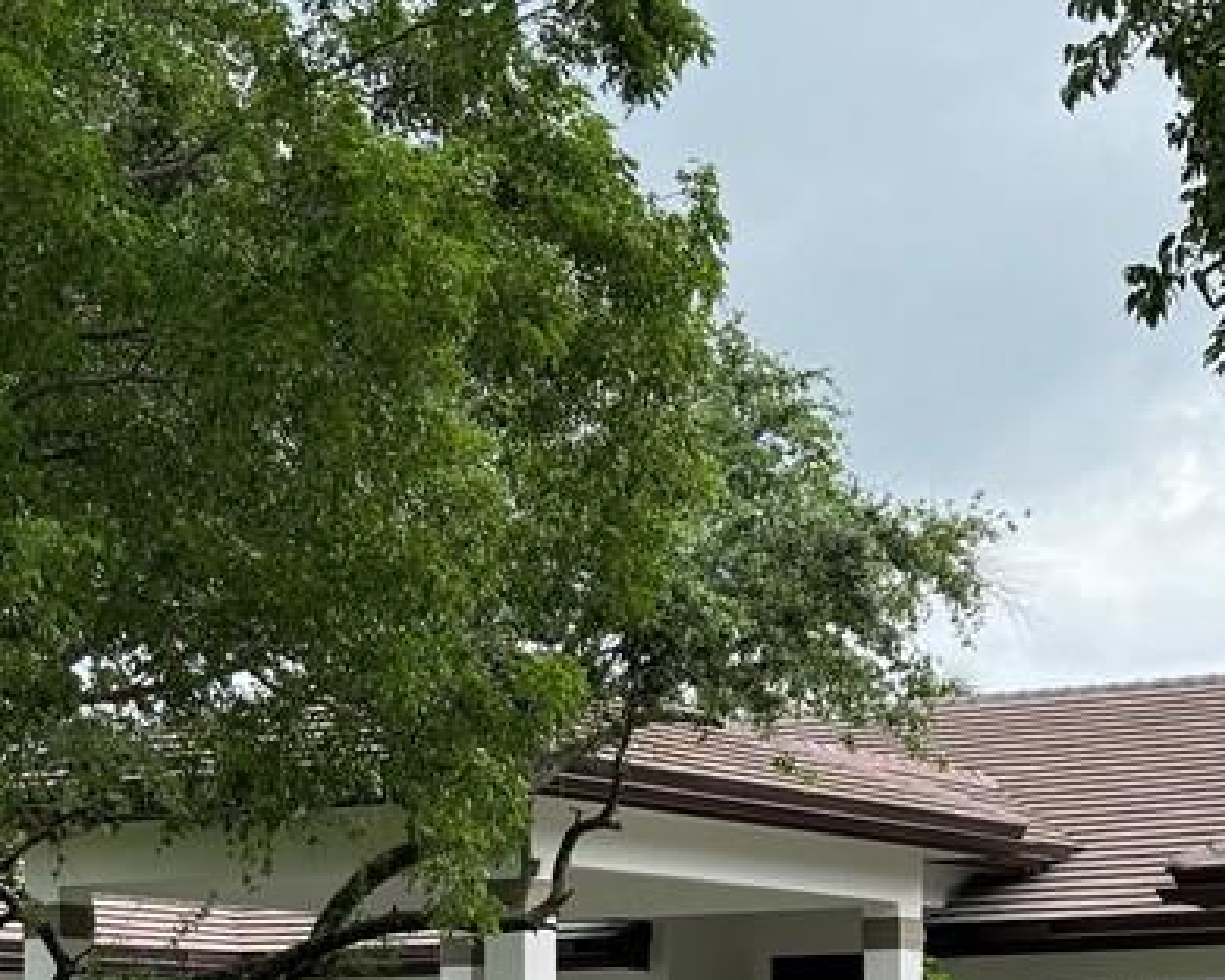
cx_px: 854
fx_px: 3481
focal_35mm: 96
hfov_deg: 19.9
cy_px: 999
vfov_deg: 15.7
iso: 80
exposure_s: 1/464
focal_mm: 6.76
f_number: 1.78
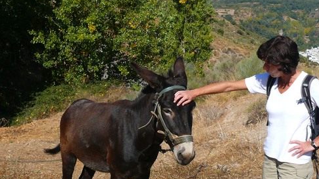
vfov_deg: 20.3
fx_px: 499
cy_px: 118
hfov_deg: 35.4
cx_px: 162
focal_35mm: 59
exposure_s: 1/200
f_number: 5
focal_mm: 7.4
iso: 100
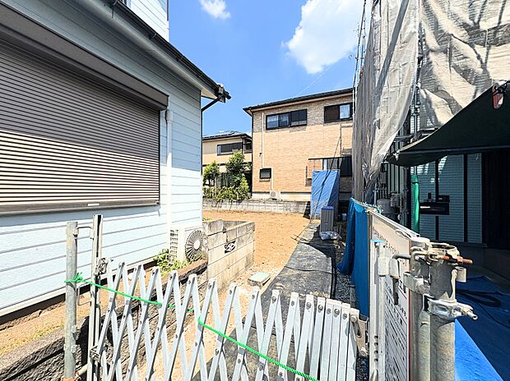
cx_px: 255
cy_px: 190
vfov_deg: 85.6
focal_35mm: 14
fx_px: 206
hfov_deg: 102.1
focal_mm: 2.22
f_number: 2.2
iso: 50
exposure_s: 1/1832
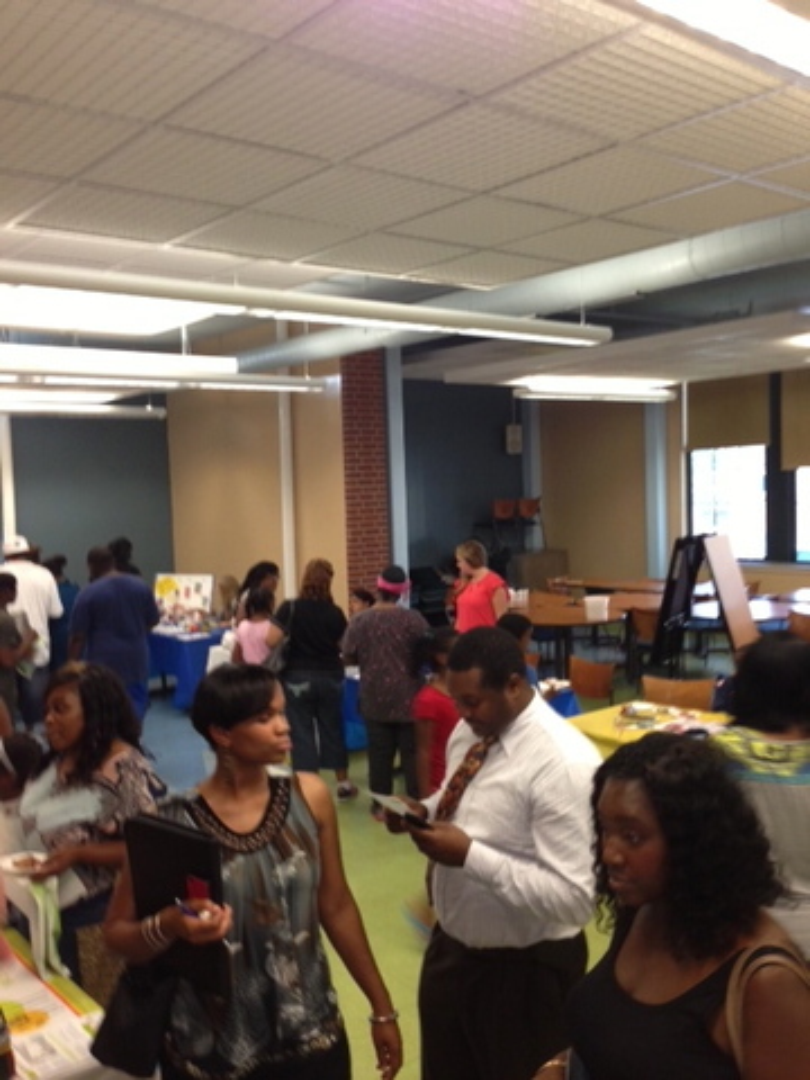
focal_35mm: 33
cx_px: 405
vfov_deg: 55.4
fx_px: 1030
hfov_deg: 42.9
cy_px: 540
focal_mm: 4.13
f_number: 2.4
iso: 100
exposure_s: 1/20
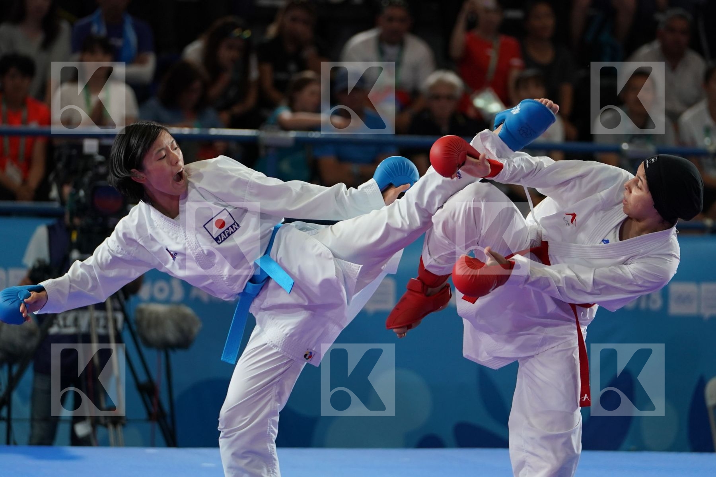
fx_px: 4296
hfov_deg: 9.5
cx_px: 358
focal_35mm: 216
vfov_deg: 6.4
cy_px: 238
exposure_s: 1/1000
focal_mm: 144
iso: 1000
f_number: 2.8
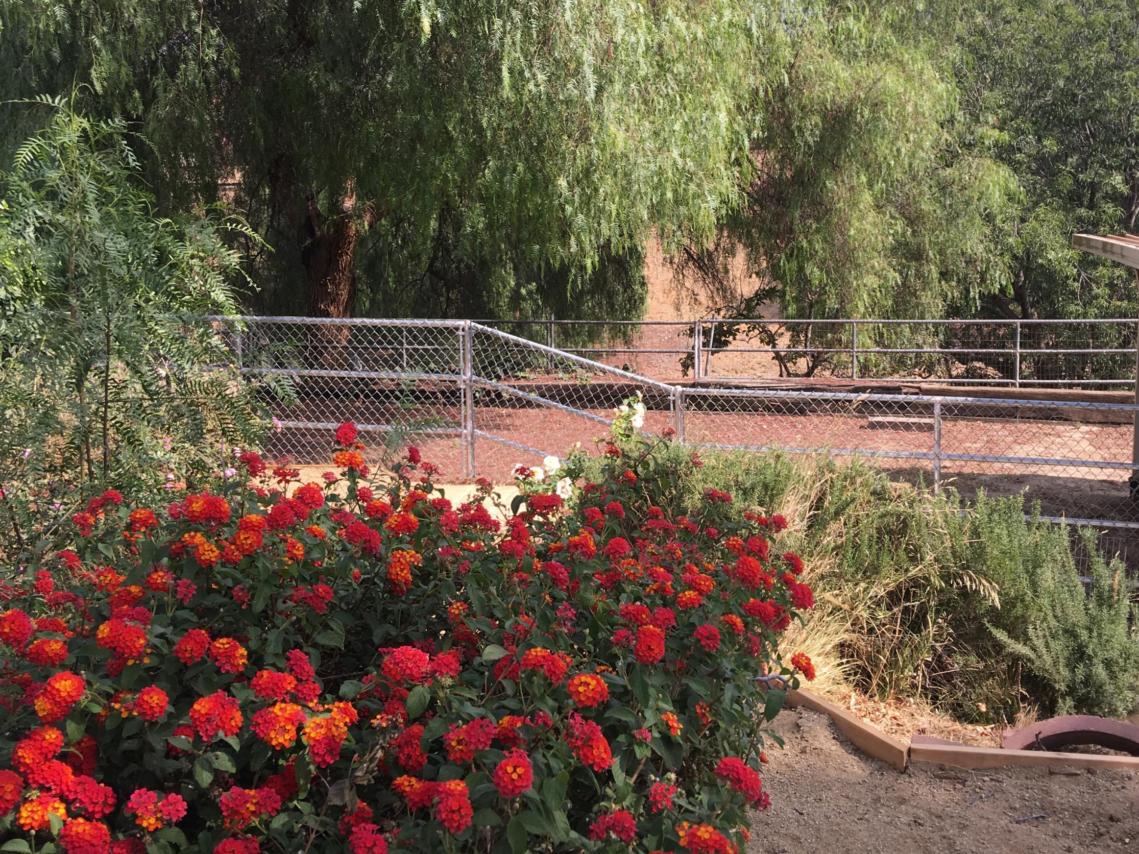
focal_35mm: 39
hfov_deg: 47.7
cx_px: 657
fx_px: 1283
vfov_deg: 36.7
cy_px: 346
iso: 25
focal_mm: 4.15
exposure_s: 1/509
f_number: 2.2
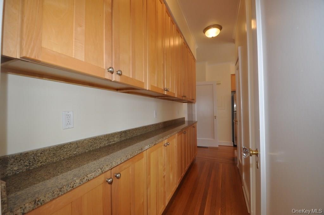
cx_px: 162
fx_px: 135
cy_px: 108
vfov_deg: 77.2
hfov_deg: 100.5
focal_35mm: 15
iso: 400
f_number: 5.6
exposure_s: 1/125
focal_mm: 10
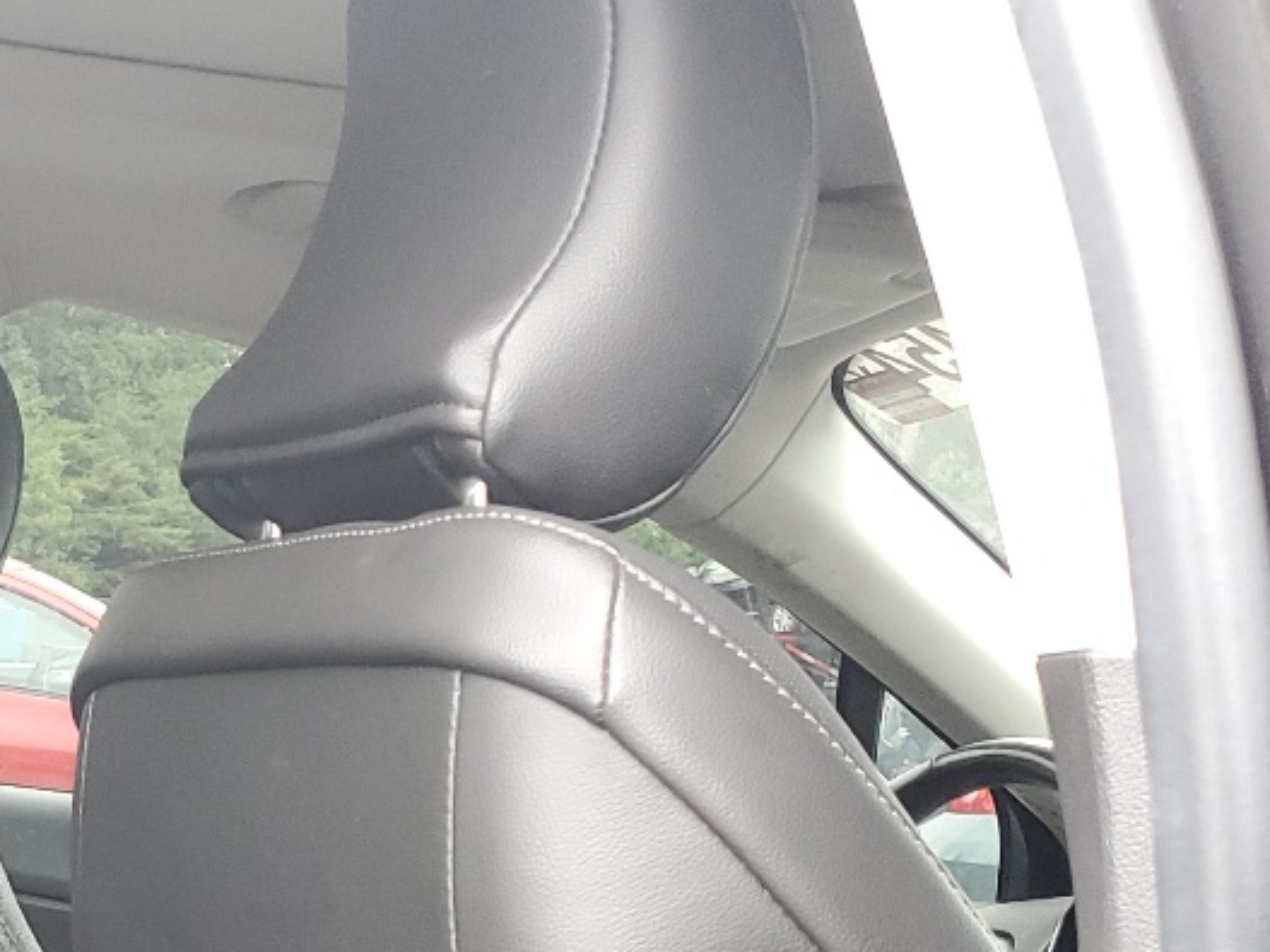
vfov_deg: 17.6
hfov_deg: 21.5
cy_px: 1210
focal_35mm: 79
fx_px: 2898
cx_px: -535
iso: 66
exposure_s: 1/60.2
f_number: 1.5
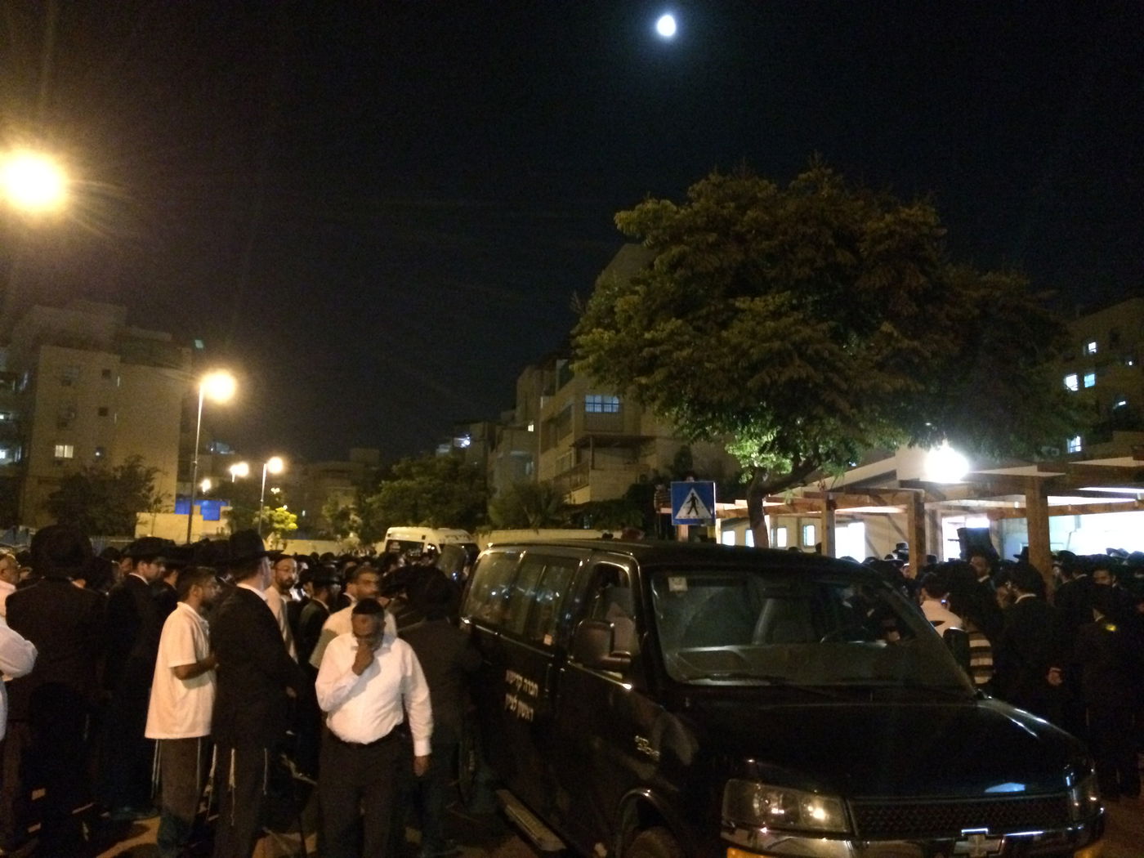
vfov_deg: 46.8
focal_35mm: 30
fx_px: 991
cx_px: 572
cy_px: 429
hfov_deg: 60.0
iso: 1250
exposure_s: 1/15
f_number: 2.2
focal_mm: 4.12
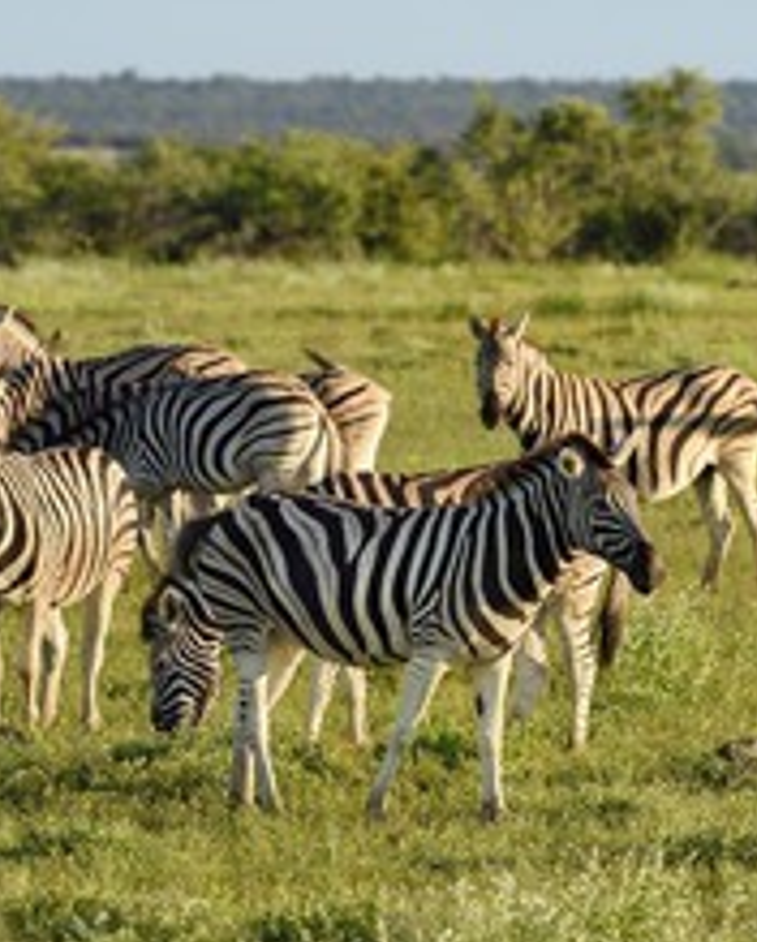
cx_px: 318
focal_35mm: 503
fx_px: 14048
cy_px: 490
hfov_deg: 3.1
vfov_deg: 3.8
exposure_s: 1/800
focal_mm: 280
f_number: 7.1
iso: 400
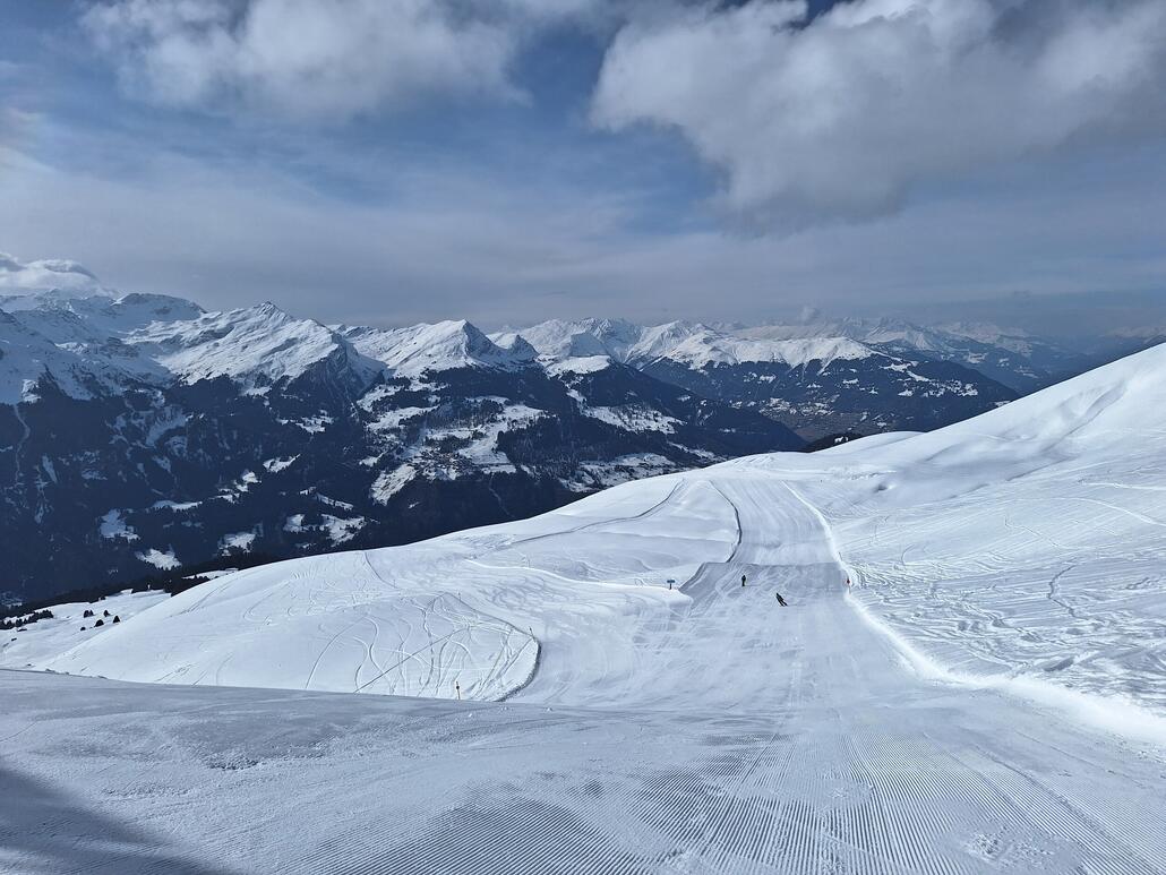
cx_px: 583
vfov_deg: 58.9
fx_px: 775
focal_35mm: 23
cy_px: 438
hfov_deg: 73.9
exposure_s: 1/7937
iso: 40
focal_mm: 5.54
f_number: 1.8
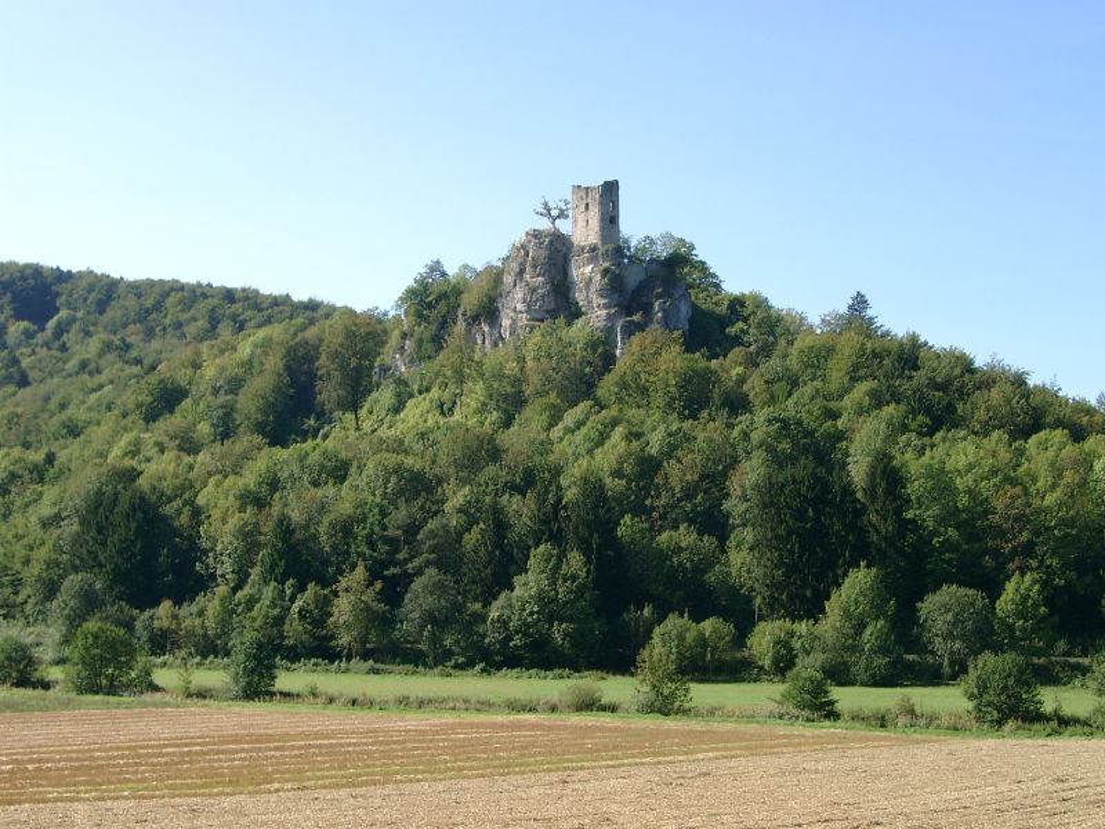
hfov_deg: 33.8
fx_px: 1820
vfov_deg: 25.7
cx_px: 552
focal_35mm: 57
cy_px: 414
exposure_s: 1/364
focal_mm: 11.76
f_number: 4
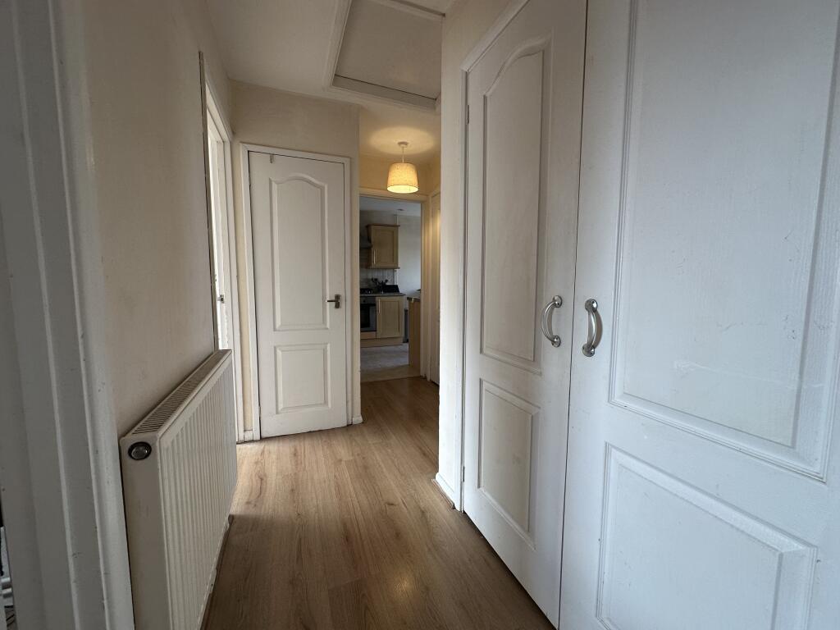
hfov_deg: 102.1
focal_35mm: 14
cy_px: 315
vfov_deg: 85.7
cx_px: 420
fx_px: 340
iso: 100
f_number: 2.2
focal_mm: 2.22
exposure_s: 1/100
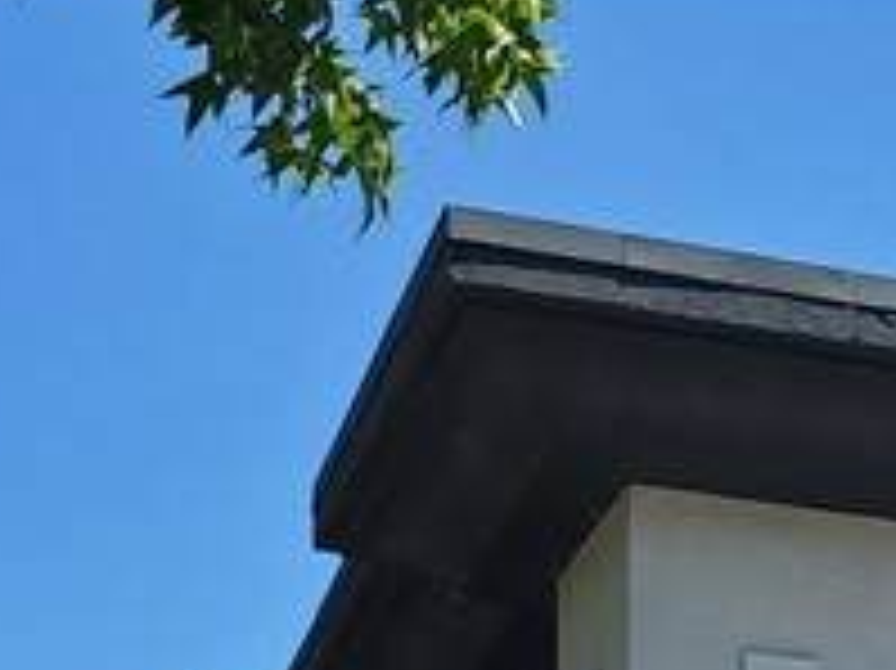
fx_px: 3466
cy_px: 1677
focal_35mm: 134
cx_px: 1081
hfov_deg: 14.3
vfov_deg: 9.6
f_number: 2.4
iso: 50
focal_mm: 4.3
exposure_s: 1/758
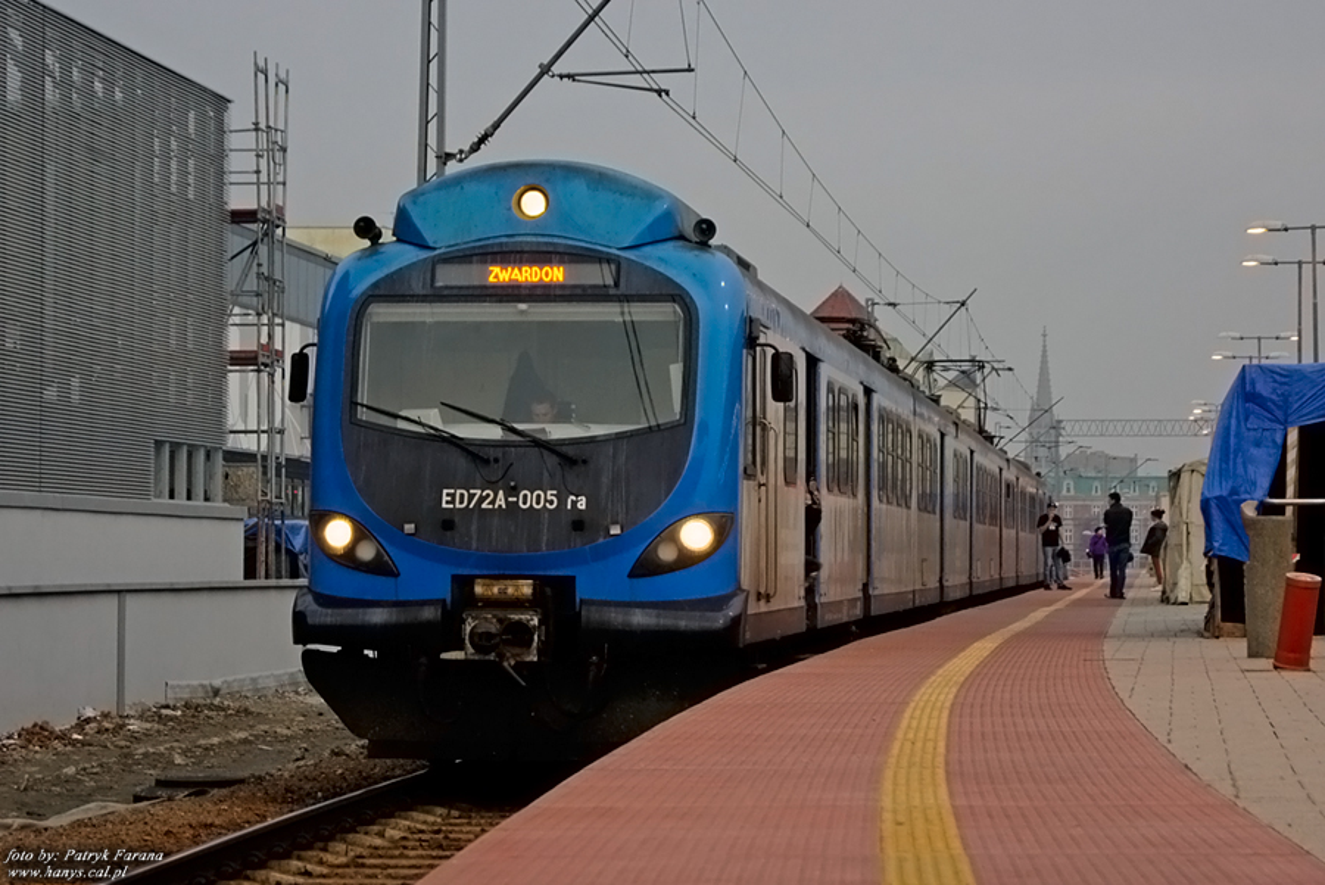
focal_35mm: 116
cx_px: 662
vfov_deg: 11.8
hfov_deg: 17.6
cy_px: 442
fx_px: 4271
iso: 200
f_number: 5.6
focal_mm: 55
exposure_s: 1/60
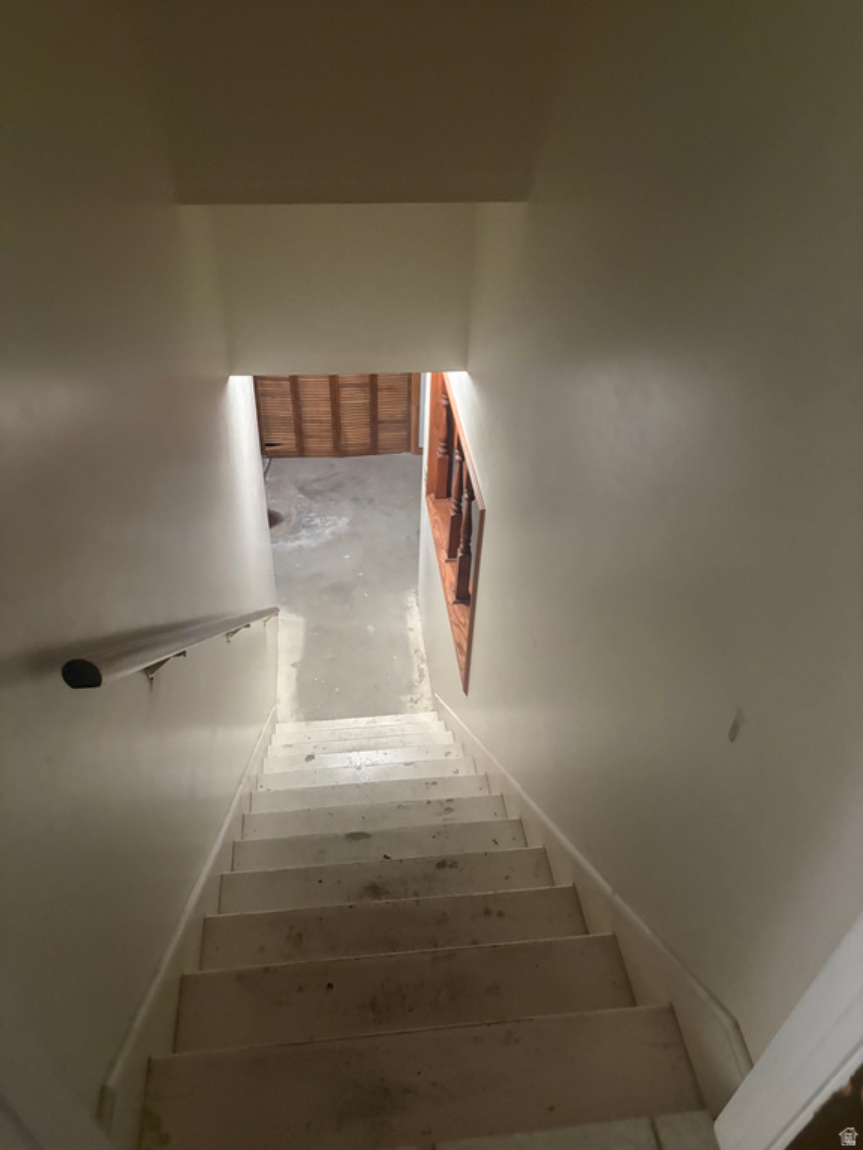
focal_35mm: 26
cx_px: 432
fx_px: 864
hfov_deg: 53.1
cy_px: 575
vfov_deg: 67.3
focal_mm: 5.96
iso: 640
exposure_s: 1/30
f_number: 1.6
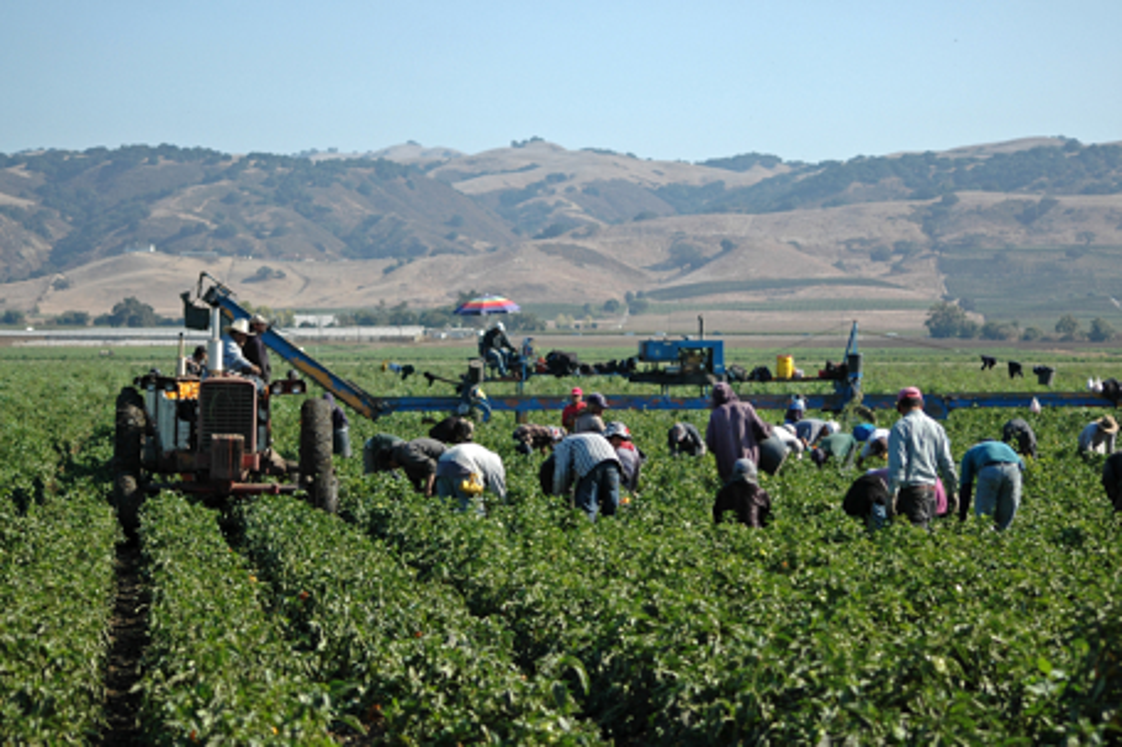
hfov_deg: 19.5
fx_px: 3271
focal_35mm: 105
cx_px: 561
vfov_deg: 13.0
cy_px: 374
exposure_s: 1/1250
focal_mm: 70
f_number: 4
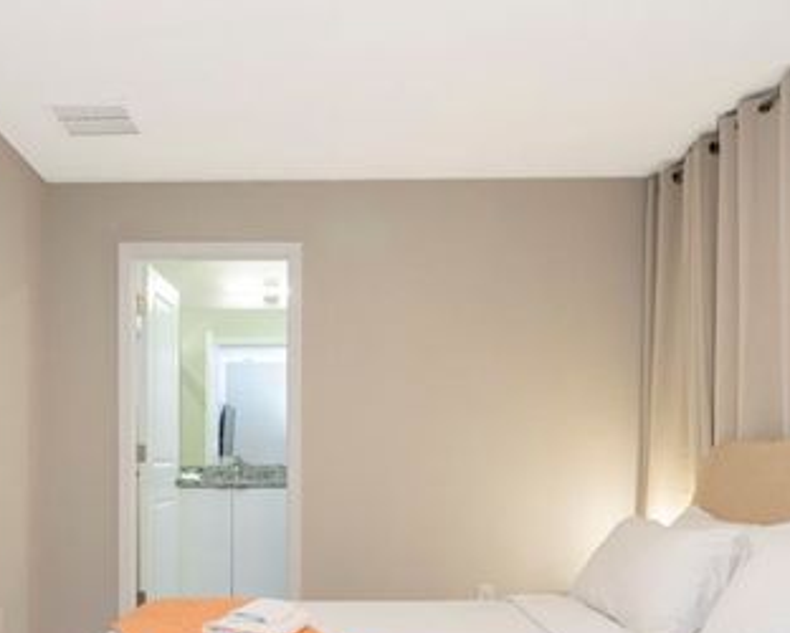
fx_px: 842
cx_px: 325
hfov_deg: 50.0
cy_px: 452
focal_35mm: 36
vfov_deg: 40.4
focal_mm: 17
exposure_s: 1/10
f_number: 11
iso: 1000
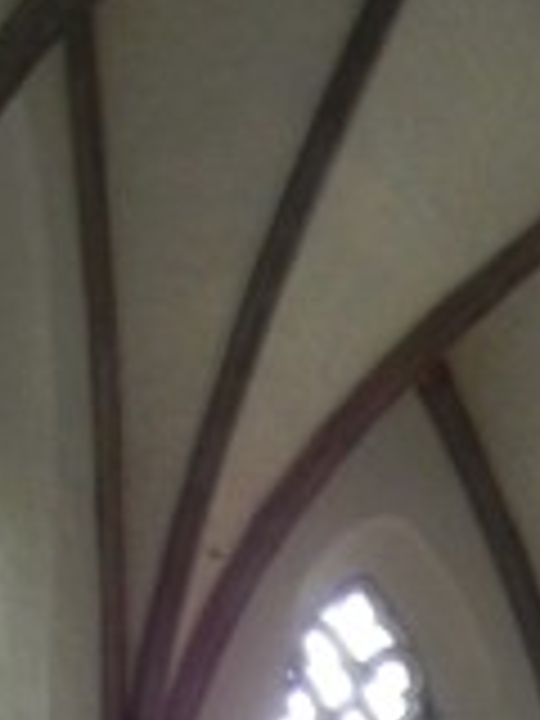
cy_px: 1701
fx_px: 2995
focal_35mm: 144
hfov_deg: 9.7
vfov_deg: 11.5
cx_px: 994
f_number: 3.5
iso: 400
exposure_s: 1/26.7
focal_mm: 5.4
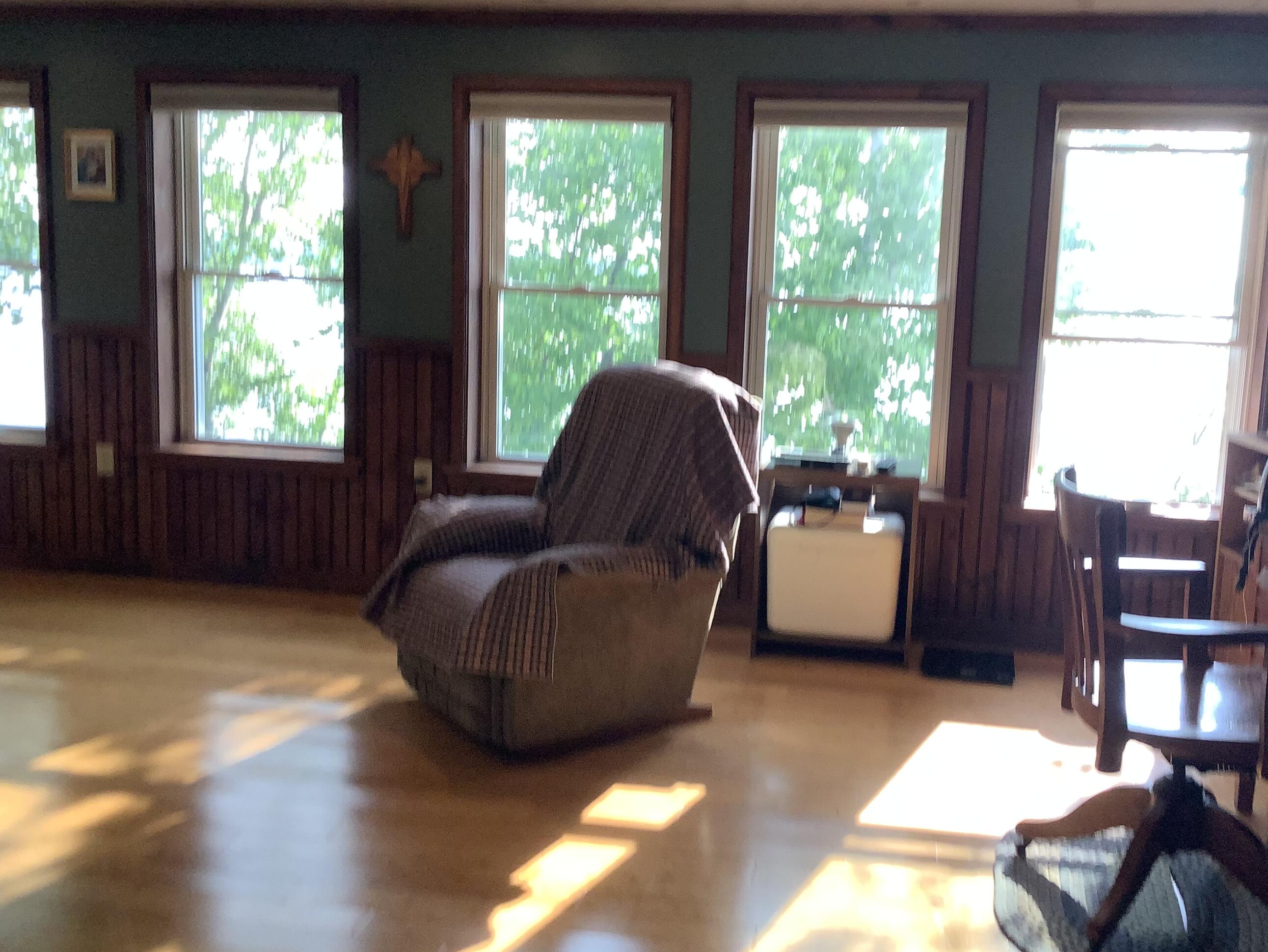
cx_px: 728
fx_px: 1319
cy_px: 457
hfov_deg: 51.2
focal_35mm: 36
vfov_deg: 39.7
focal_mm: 3.3
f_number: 2.4
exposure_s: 1/100
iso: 50
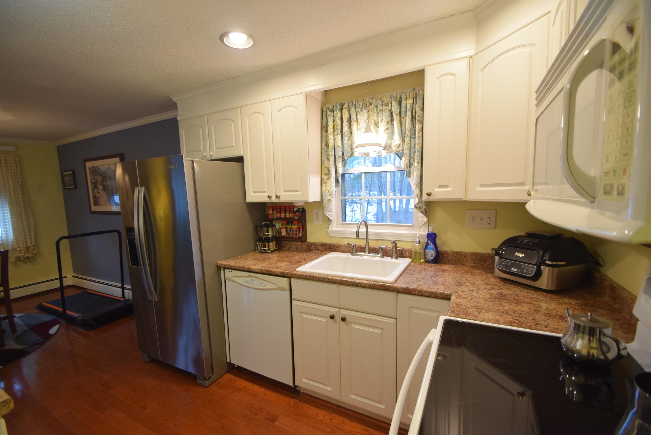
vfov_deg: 77.4
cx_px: 326
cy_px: 218
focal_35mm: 15
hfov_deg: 100.3
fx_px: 271
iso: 800
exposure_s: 1/60
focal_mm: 10
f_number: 4
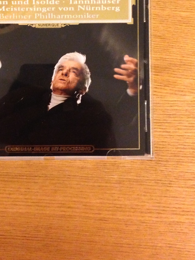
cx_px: 53
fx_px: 428
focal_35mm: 57
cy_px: 67
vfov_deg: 33.1
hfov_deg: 25.4
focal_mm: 4.13
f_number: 2.4
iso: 800
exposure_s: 1/17
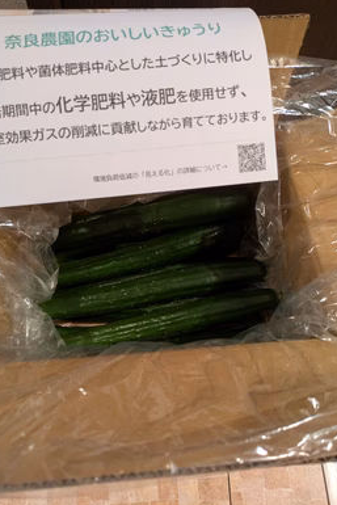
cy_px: 247
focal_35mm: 27
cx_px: 160
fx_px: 379
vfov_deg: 67.4
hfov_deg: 47.9
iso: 294
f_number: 1.89
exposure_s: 1/25
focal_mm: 5.43
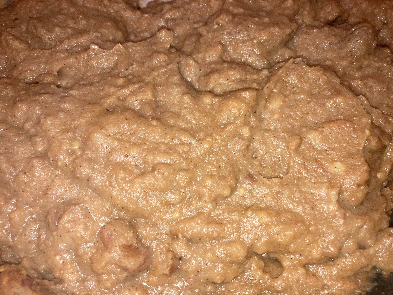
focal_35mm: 28
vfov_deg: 49.7
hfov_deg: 63.4
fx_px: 318
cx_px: 196
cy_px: 148
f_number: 1.8
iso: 32
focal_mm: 3.99
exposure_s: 1/9
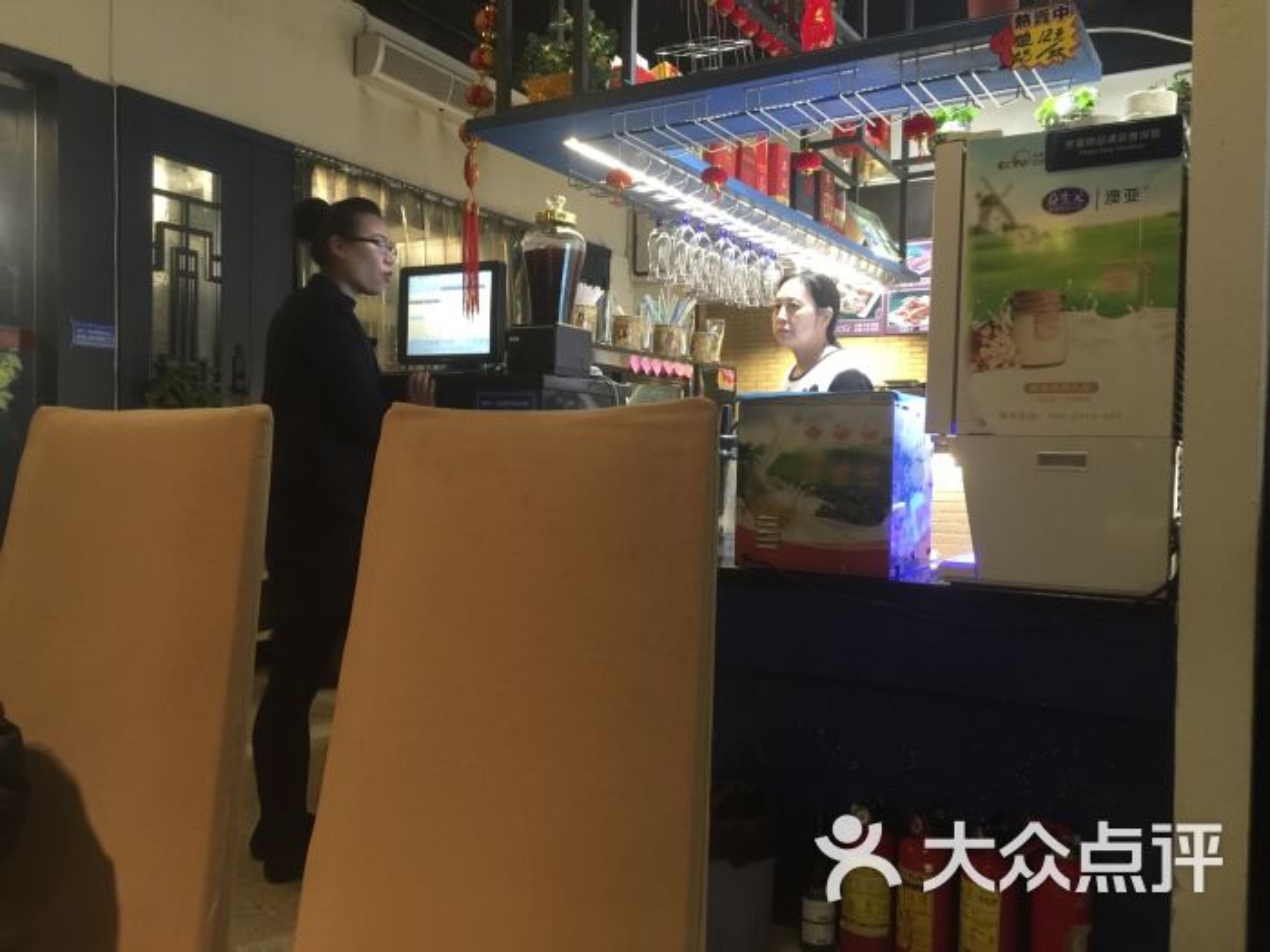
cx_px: 635
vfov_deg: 48.2
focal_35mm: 29
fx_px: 1064
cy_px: 476
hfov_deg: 61.7
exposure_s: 1/10
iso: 125
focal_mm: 4.15
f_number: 2.2
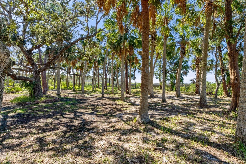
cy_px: 82
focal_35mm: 18
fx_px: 123
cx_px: 123
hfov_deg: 90.0
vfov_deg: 67.4
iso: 320
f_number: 8
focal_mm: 12
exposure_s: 1/800
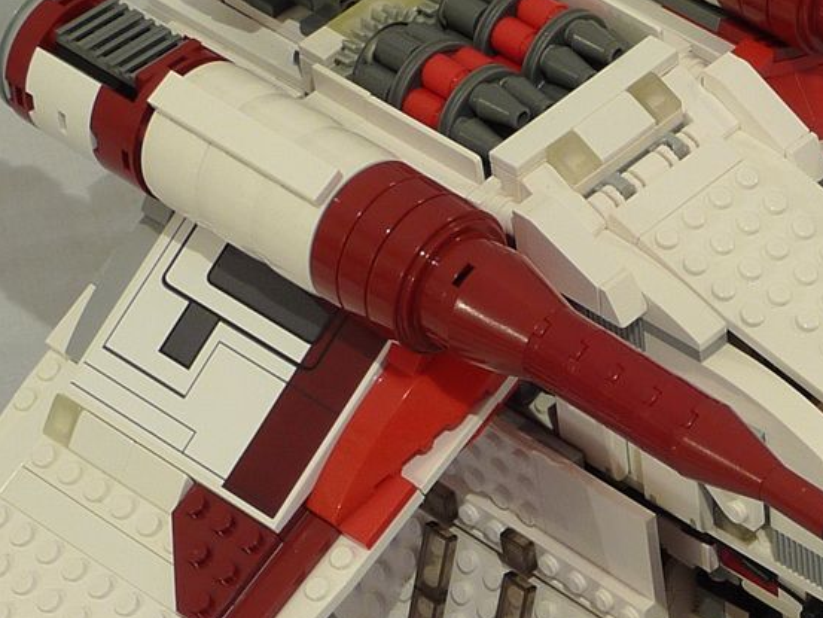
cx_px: 854
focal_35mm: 188
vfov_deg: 7.9
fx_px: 4471
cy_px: 584
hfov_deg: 10.4
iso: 80
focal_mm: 12.1
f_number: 4.5
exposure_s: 2.5
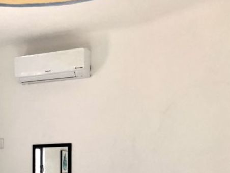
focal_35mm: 66
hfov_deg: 27.3
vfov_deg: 20.9
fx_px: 439
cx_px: -14
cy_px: 200
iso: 20
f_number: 1.8
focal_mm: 3.99
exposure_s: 1/40
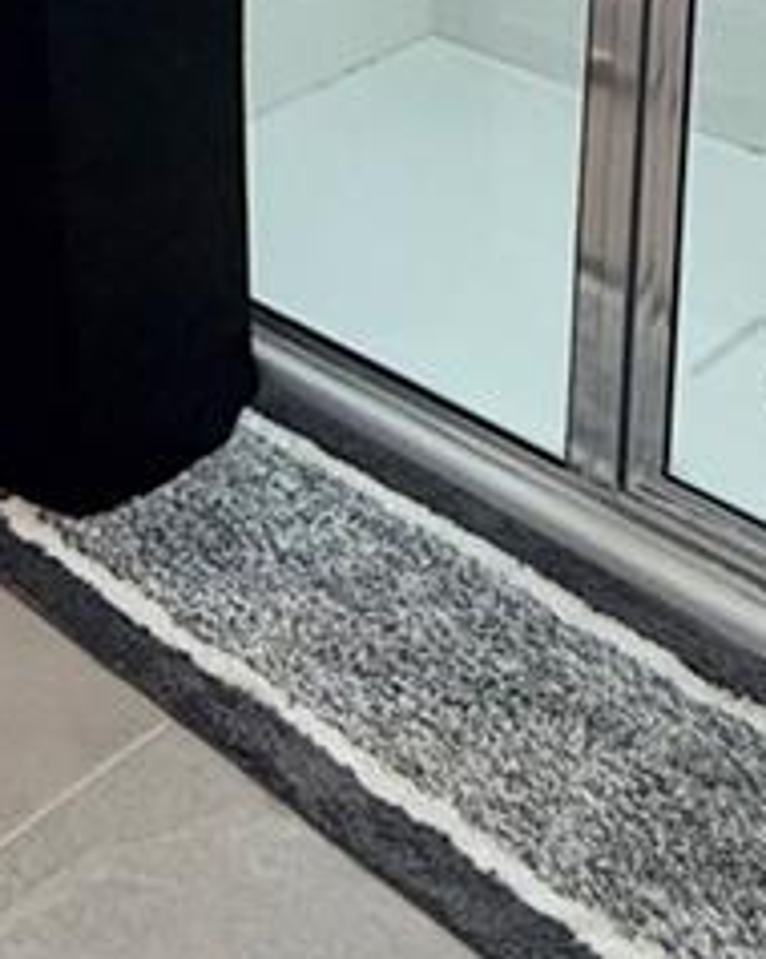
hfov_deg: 19.1
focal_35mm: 69
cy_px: -512
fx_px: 1958
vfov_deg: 22.3
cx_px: -427
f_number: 2.2
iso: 320
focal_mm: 2.22
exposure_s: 1/120
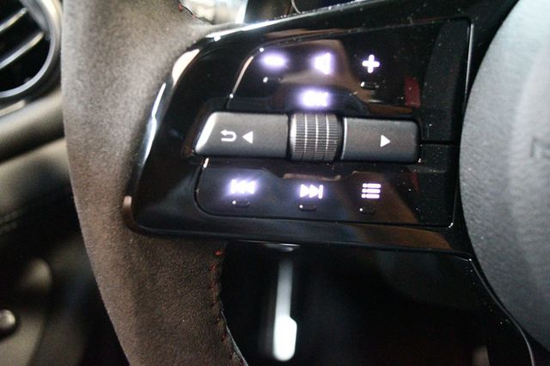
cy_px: 183
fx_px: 504
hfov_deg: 57.2
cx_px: 275
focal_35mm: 33
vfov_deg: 39.9
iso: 12800
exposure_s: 1/40
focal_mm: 22
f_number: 4
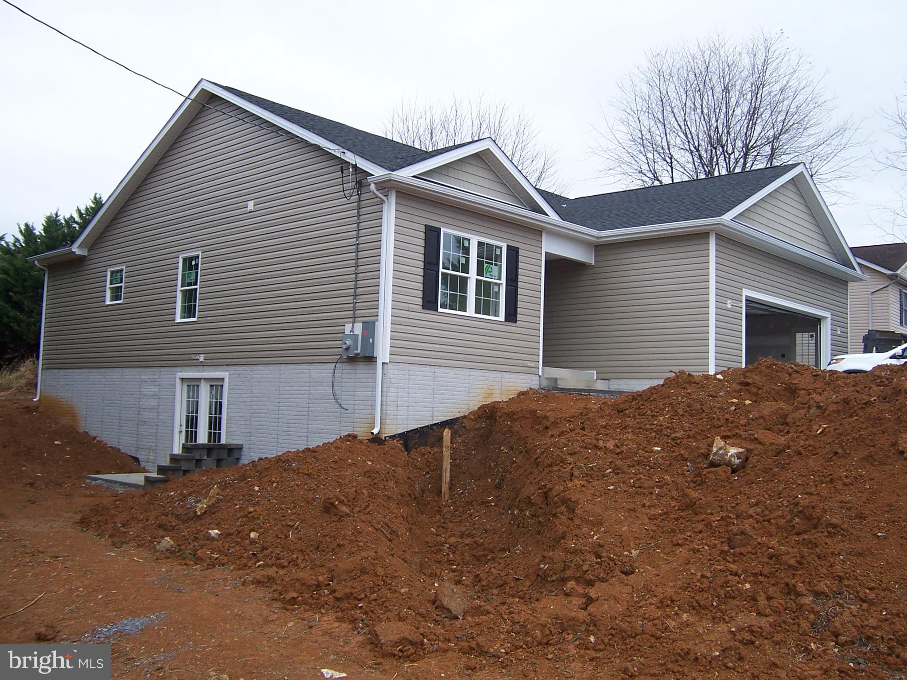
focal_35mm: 33
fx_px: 865
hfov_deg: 55.4
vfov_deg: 42.9
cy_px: 340
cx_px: 454
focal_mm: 5.5
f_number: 3.4
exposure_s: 1/180
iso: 80
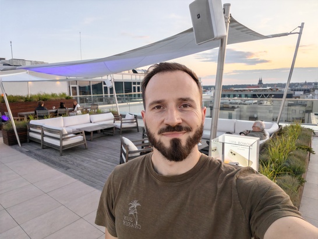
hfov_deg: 79.0
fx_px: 193
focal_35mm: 21
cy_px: 120
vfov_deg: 63.5
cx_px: 159
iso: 80
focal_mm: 3.09
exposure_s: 1/100
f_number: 2
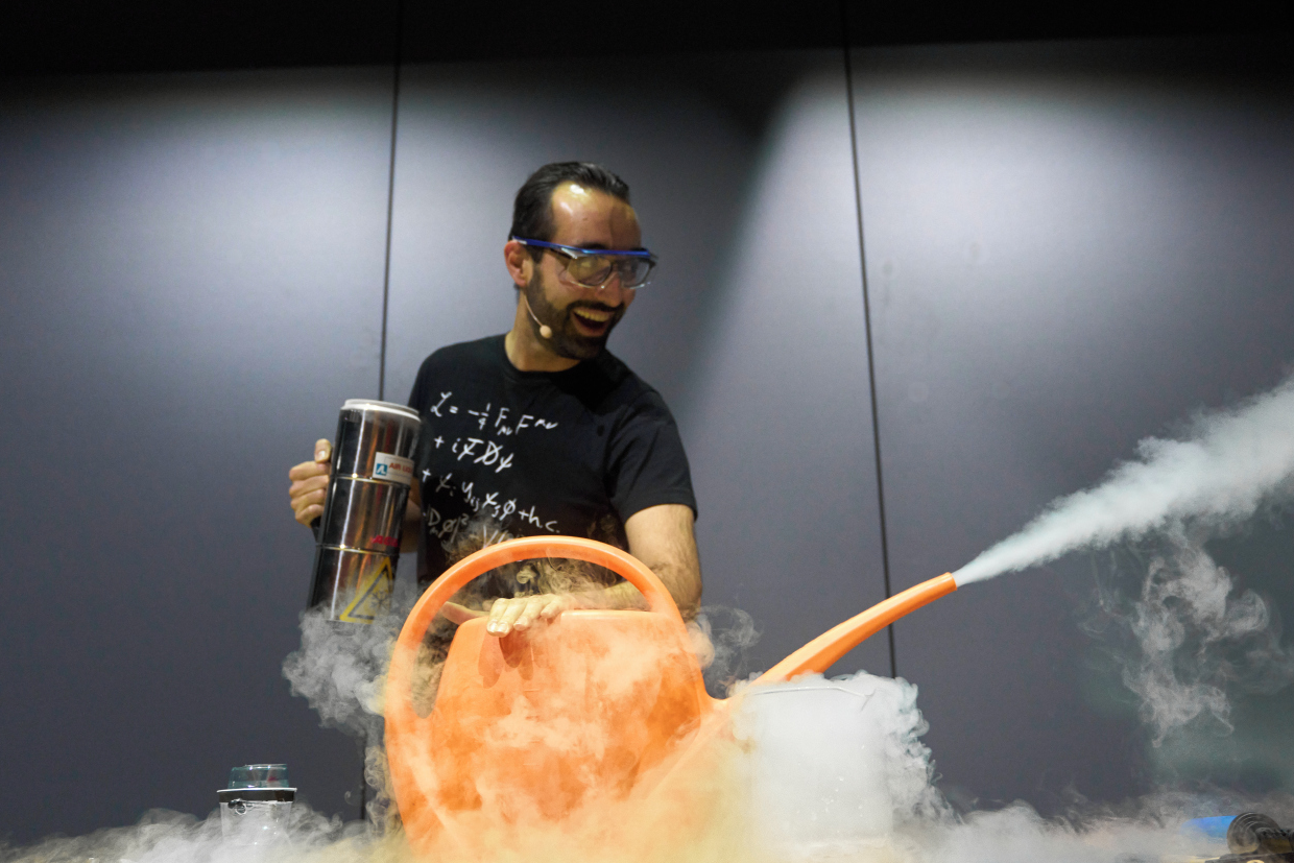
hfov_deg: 53.0
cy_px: 410
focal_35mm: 36
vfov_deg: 36.9
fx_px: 1294
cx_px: 723
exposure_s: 1/320
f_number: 2.8
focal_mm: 31
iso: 2000
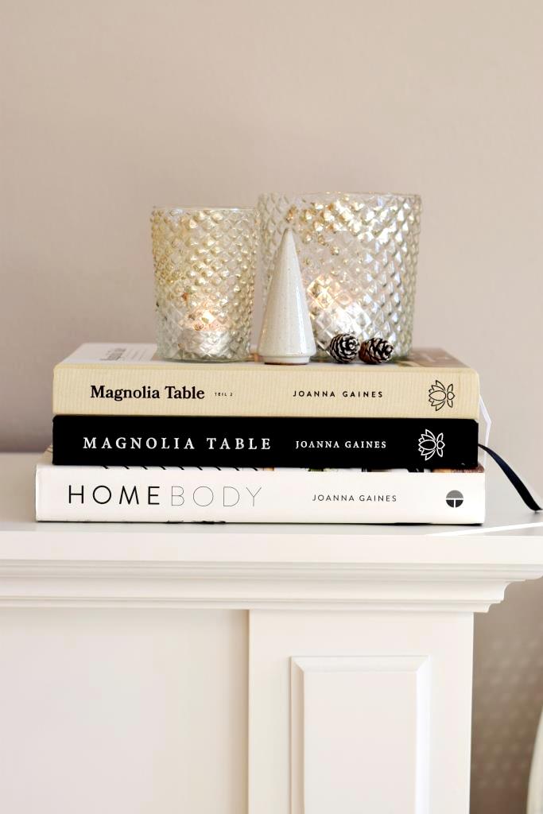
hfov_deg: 18.2
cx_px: 272
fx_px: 1696
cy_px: 407
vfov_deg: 27.0
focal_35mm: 75
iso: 160
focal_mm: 50
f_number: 3.5
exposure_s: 1/160
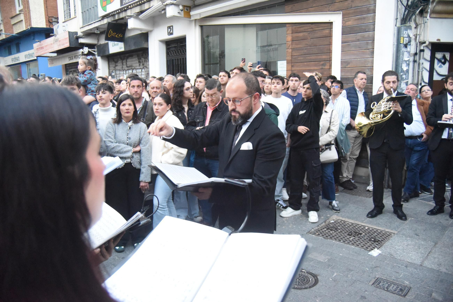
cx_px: 226
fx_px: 365
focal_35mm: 29
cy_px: 151
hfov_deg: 63.6
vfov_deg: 45.0
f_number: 6.3
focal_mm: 29
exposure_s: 1/125
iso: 12800
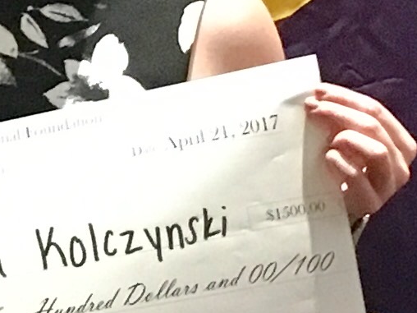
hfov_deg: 8.5
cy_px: -164
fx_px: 2771
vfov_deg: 6.4
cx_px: -112
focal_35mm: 230
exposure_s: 1/15
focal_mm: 4.15
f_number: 2.2
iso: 320
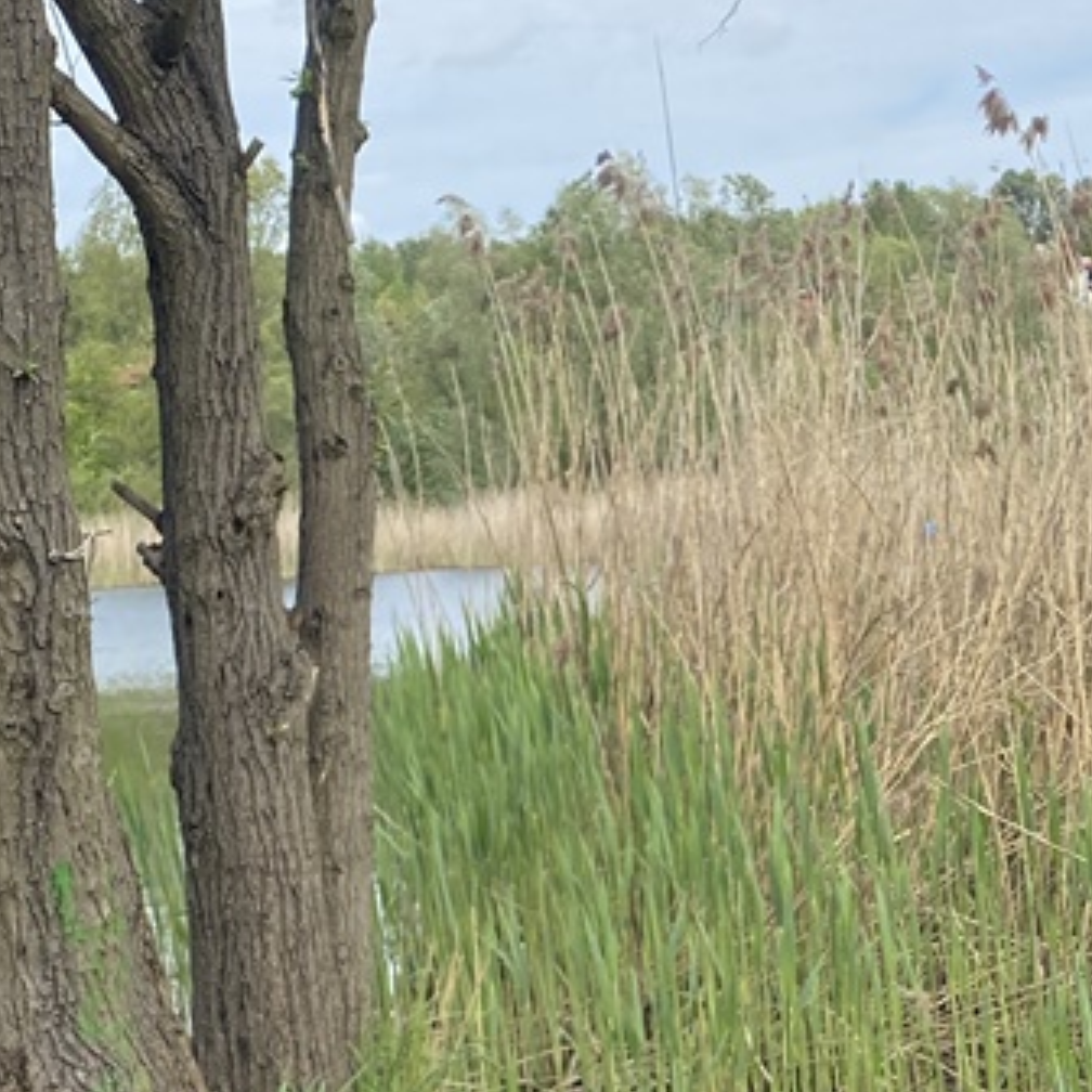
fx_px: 2927
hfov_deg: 20.7
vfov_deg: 20.8
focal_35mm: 82
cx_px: 968
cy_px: 904
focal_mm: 4.25
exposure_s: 1/1838
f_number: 1.8
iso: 32
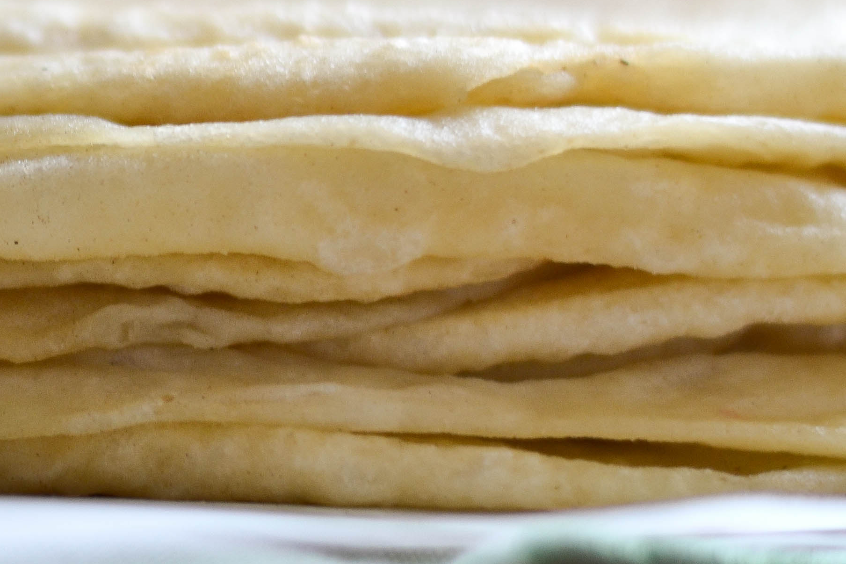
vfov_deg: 7.2
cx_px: -74
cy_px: 244
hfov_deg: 10.6
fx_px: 4488
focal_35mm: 191
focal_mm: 50
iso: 200
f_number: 1.8
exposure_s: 1/80
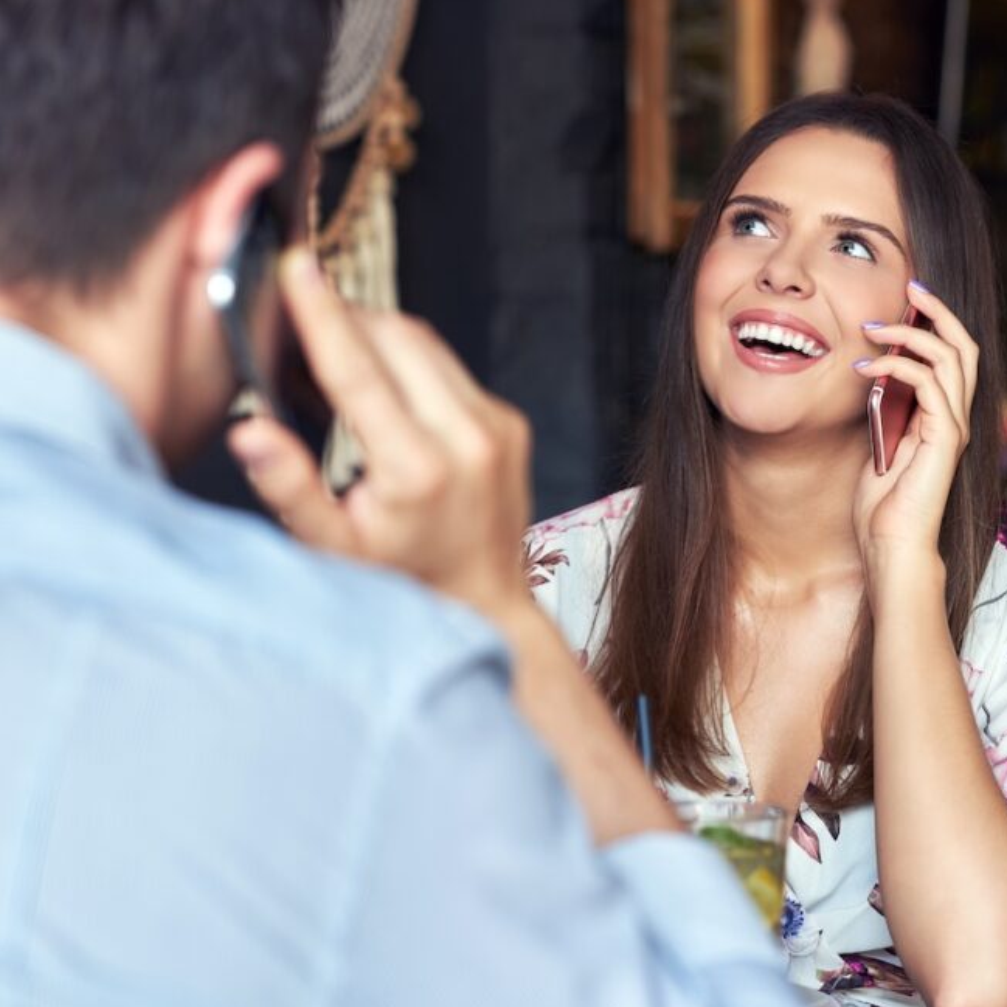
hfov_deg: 15.3
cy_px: 525
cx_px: 669
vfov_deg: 15.3
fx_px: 3752
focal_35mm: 114
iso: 200
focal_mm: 85
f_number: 3.2
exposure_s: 1/40
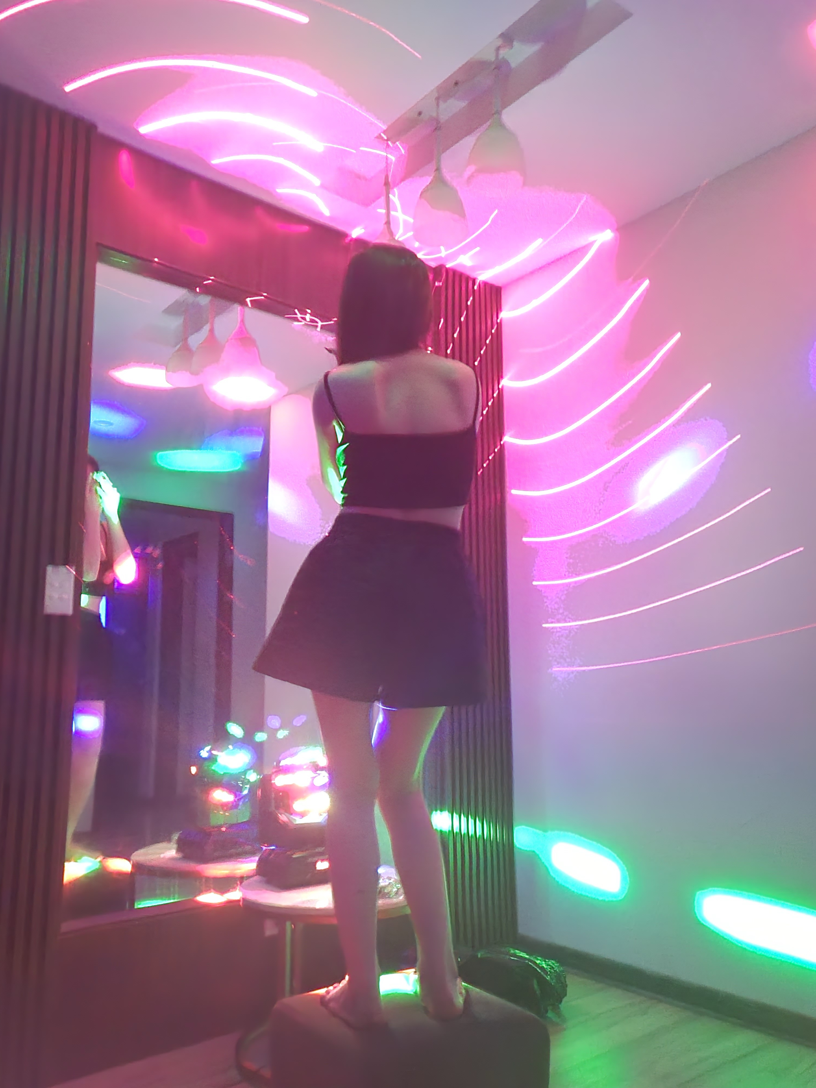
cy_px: 544
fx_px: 817
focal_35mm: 26
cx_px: 408
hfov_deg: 53.1
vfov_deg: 67.3
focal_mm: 4.25
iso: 1000
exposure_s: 1/4
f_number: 1.8
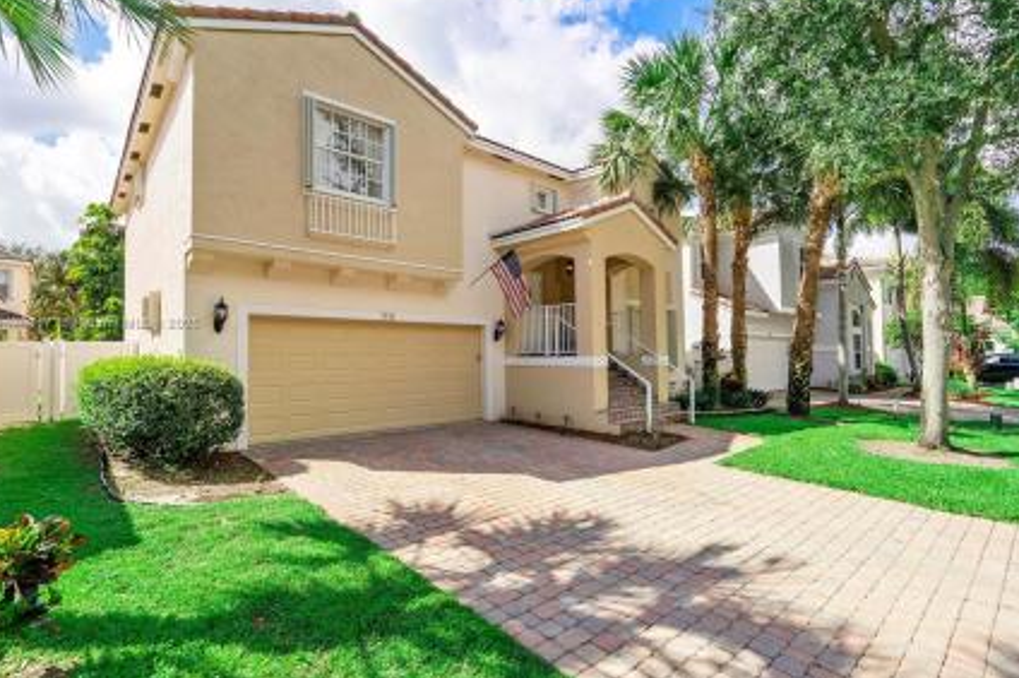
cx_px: 524
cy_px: 325
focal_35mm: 17
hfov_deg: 93.3
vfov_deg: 70.3
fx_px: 481
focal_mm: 16
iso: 250
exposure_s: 1/500
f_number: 9.5
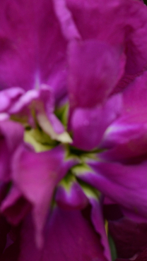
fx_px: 3300
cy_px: 547
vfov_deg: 4.5
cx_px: 86
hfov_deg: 2.6
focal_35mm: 476
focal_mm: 105
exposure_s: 1/60
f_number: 11
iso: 200
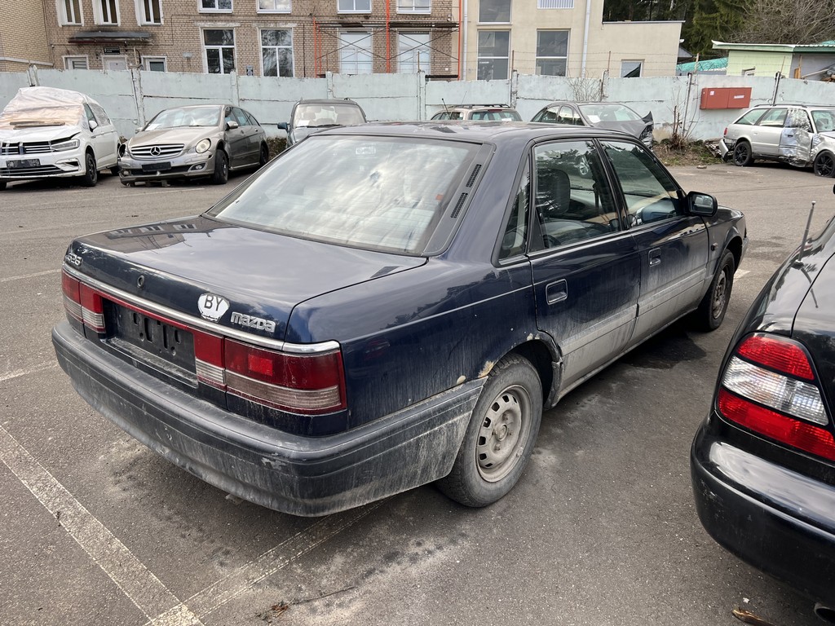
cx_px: 418
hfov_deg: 67.3
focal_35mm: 26
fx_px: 627
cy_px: 313
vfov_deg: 53.1
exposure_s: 1/718
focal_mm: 5.7
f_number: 1.5
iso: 50
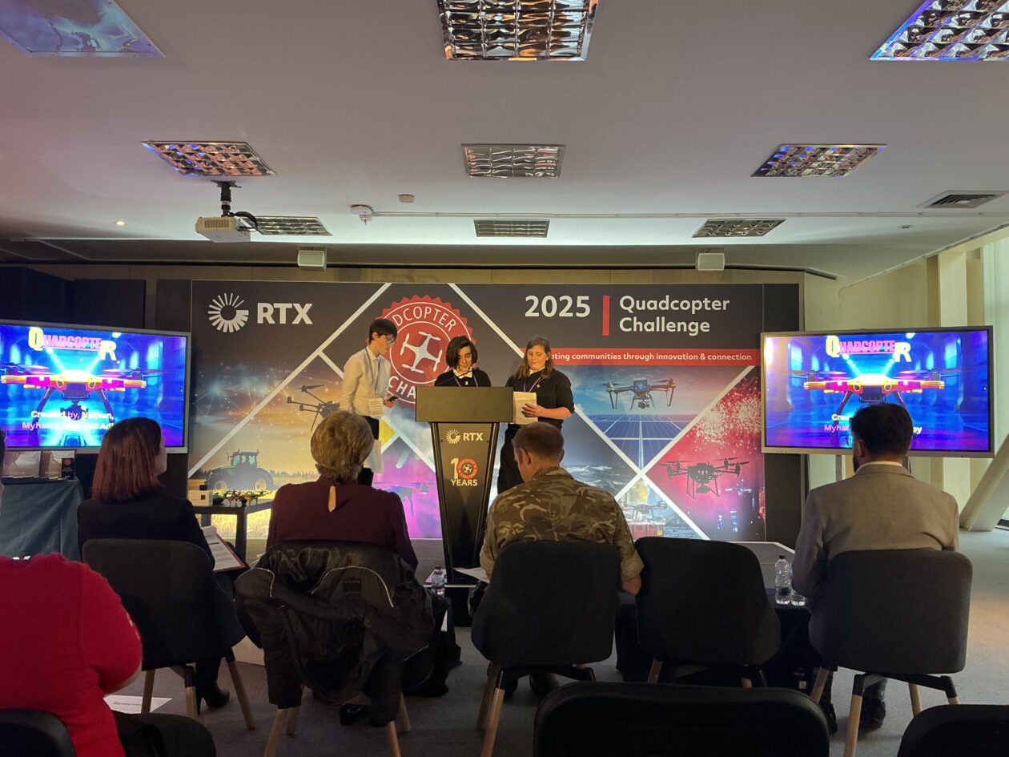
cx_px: 504
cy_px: 378
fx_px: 845
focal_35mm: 29
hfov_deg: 61.7
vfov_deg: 48.2
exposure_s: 1/50
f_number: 1.8
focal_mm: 3
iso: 160
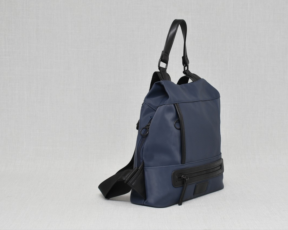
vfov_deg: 22.5
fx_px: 580
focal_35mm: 68
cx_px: 173
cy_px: 114
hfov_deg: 27.8
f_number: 5.6
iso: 100
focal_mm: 40
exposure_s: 1/60
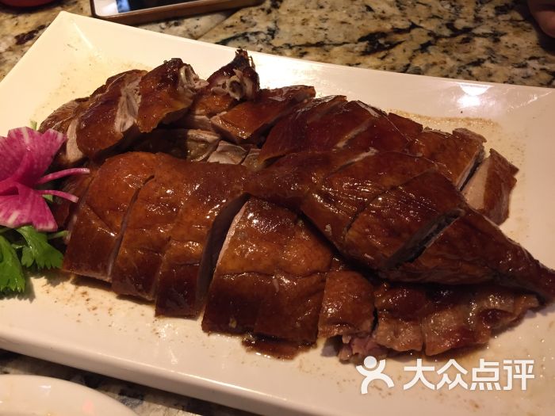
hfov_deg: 61.7
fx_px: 465
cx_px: 278
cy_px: 208
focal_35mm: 29
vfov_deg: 48.2
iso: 80
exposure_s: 1/33
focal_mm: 4.15
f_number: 2.2
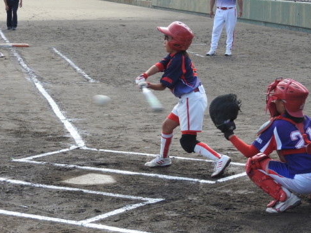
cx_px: 146
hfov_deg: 16.7
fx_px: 1060
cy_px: 120
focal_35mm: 118
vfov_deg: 12.5
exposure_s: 1/250
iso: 100
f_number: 4.8
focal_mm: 17
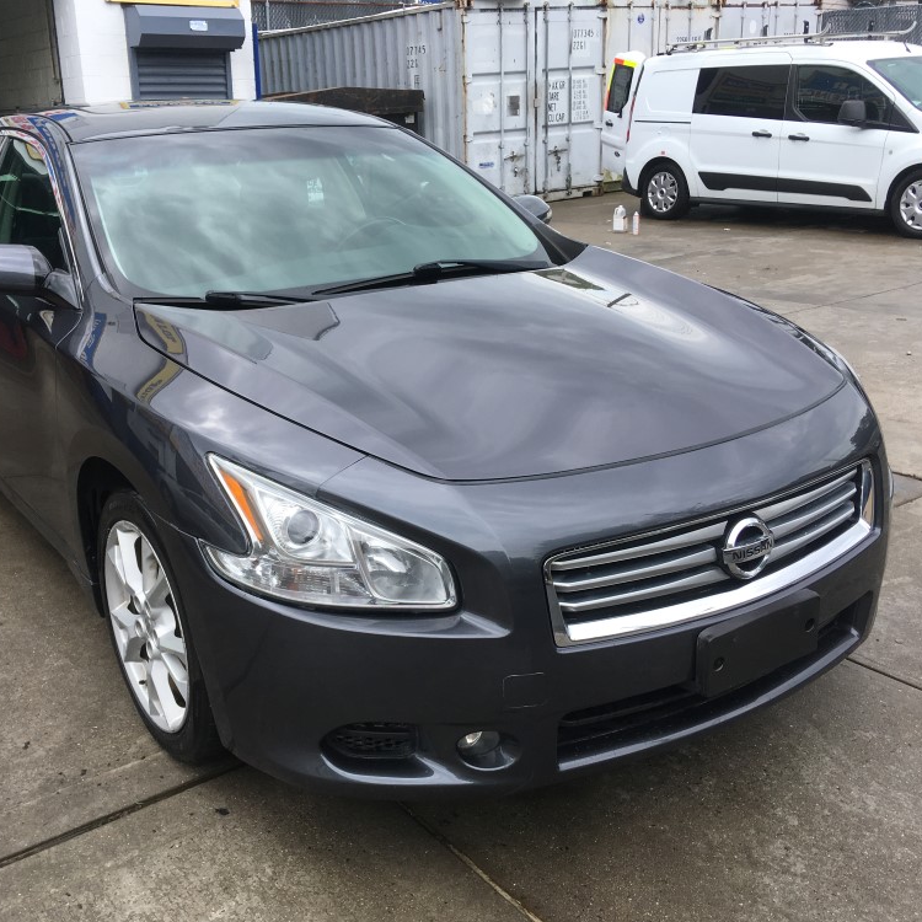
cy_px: 471
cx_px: 376
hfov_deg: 47.0
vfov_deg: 47.2
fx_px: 1055
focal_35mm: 35
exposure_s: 1/503
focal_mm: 4.15
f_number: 2.2
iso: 25
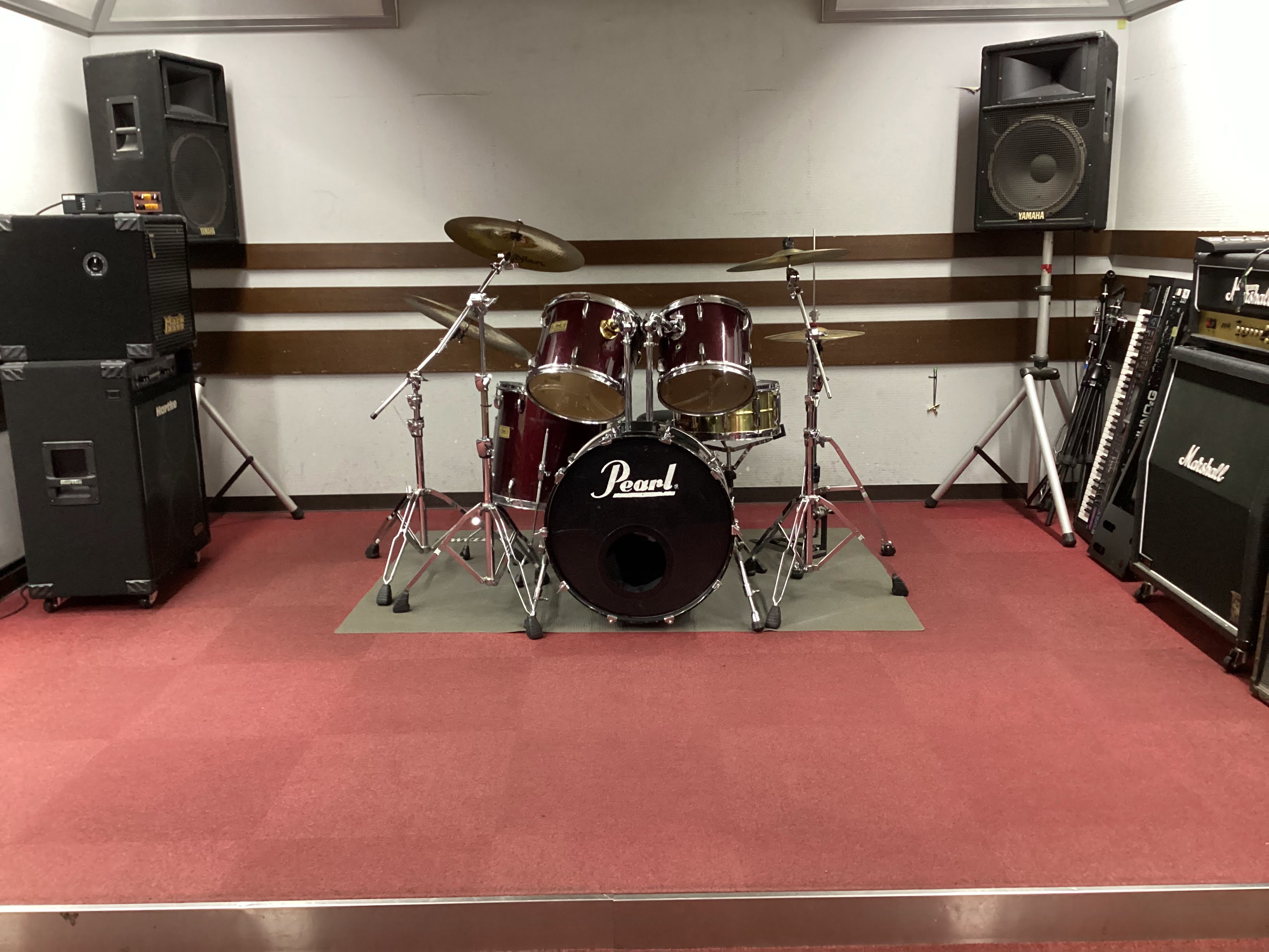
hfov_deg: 58.4
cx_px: 634
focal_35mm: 31
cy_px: 476
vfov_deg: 45.4
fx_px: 1136
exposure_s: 1/33
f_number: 2.4
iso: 400
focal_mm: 3.3
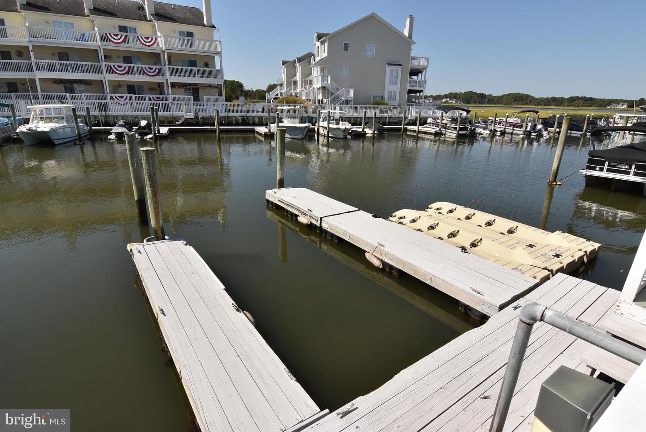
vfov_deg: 67.5
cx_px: 323
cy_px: 216
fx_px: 323
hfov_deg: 90.0
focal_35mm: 18
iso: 400
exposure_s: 1/800
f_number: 14
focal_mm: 12
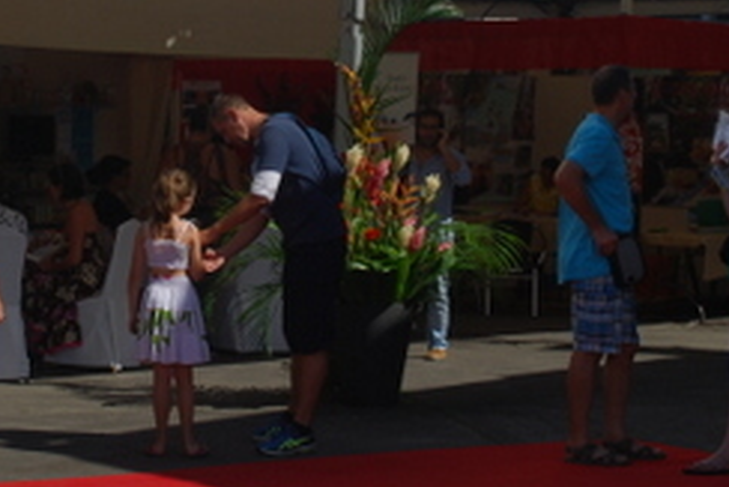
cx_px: 206
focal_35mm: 126
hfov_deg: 16.2
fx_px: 2553
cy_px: -6
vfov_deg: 10.8
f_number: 11
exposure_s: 1/200
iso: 100
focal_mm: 32
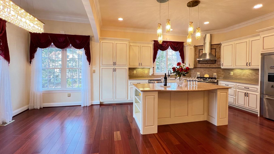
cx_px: 136
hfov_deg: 103.0
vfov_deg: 70.4
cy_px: 69
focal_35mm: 15
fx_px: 109
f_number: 1.8
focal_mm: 1.57
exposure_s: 1/60
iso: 160
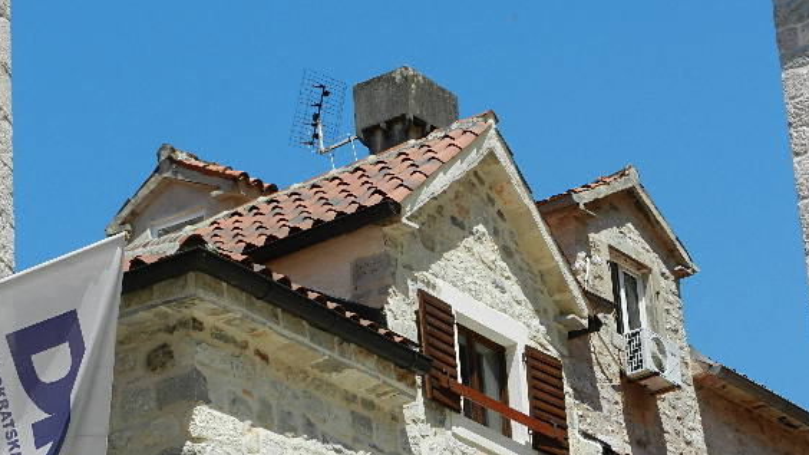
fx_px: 2810
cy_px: 263
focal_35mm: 131
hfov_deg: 16.4
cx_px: 426
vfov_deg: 9.3
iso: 160
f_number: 5
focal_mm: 19.1
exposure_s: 1/1000
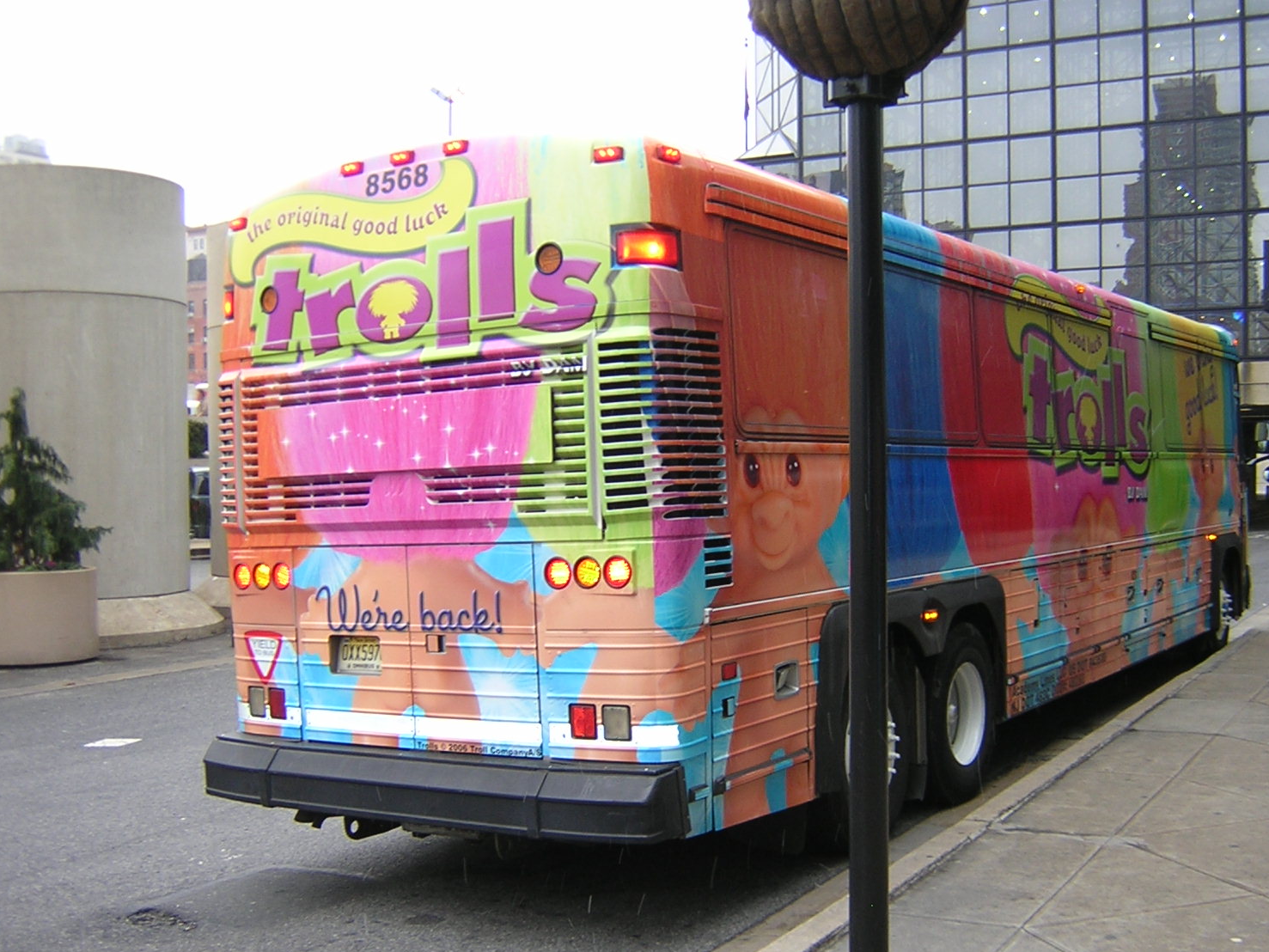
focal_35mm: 39
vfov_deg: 36.8
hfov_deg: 47.8
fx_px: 1430
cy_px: 488
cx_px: 671
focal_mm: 4.7
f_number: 2.6
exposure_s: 1/30
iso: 100
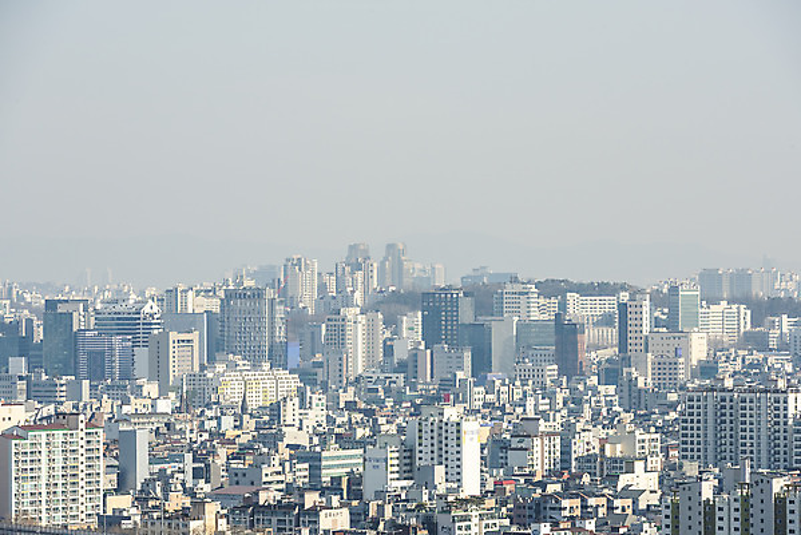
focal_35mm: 190
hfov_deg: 10.8
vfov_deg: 7.2
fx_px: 4229
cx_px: 400
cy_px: 268
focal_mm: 190
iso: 500
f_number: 13
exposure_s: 1/640
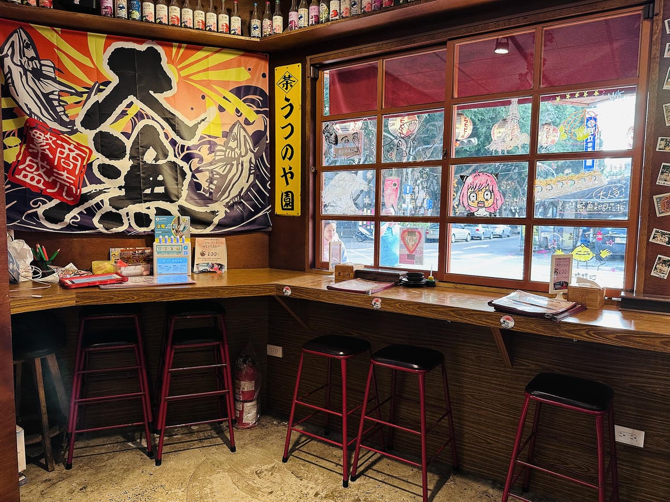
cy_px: 251
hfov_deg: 71.6
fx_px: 465
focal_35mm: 24
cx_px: 335
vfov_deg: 56.8
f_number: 1.78
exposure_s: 1/60
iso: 125
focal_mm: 6.86
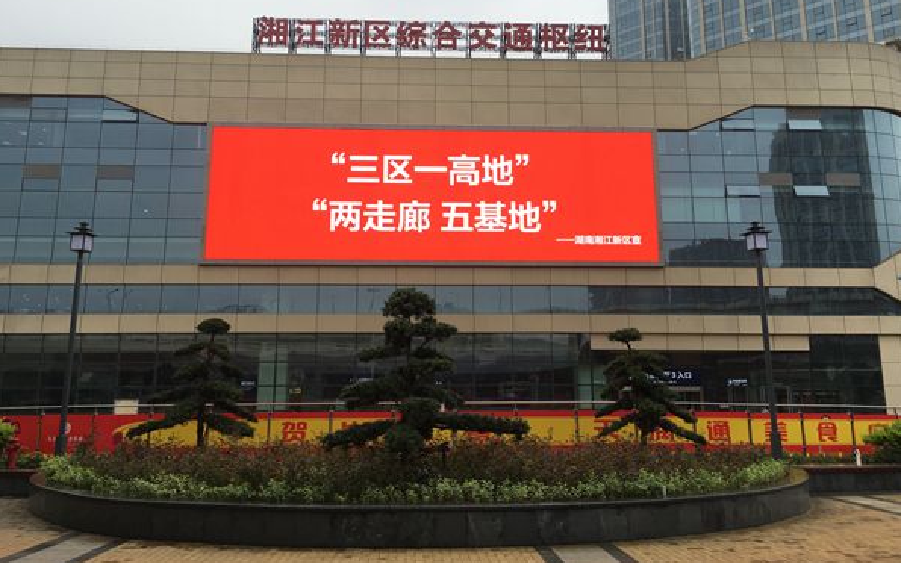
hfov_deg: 61.2
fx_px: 761
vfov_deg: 40.5
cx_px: 451
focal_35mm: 31
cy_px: 245
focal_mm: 4.15
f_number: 2.2
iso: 25
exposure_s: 1/227
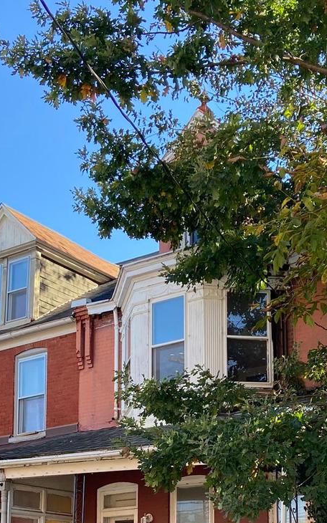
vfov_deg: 33.5
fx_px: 827
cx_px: 202
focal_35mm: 58
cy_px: 459
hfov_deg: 22.3
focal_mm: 4.25
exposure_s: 1/296
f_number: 1.8
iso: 32
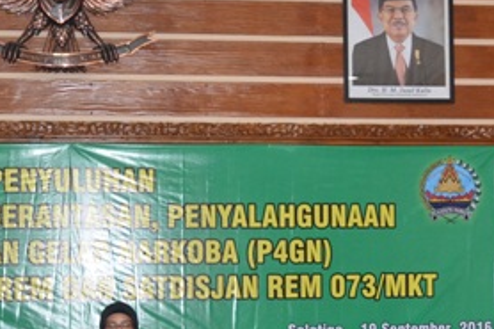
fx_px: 1536
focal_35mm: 112
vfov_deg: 12.2
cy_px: 240
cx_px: 363
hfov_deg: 18.2
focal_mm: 26
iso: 1600
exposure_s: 1/100
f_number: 4.5
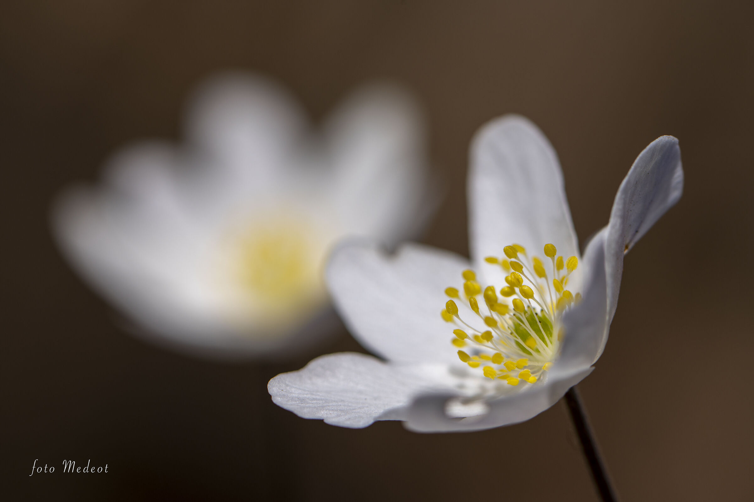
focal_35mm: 105
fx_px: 2198
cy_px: 251
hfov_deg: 19.5
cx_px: 377
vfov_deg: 13.0
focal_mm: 105
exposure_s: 1/250
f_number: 11
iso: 100
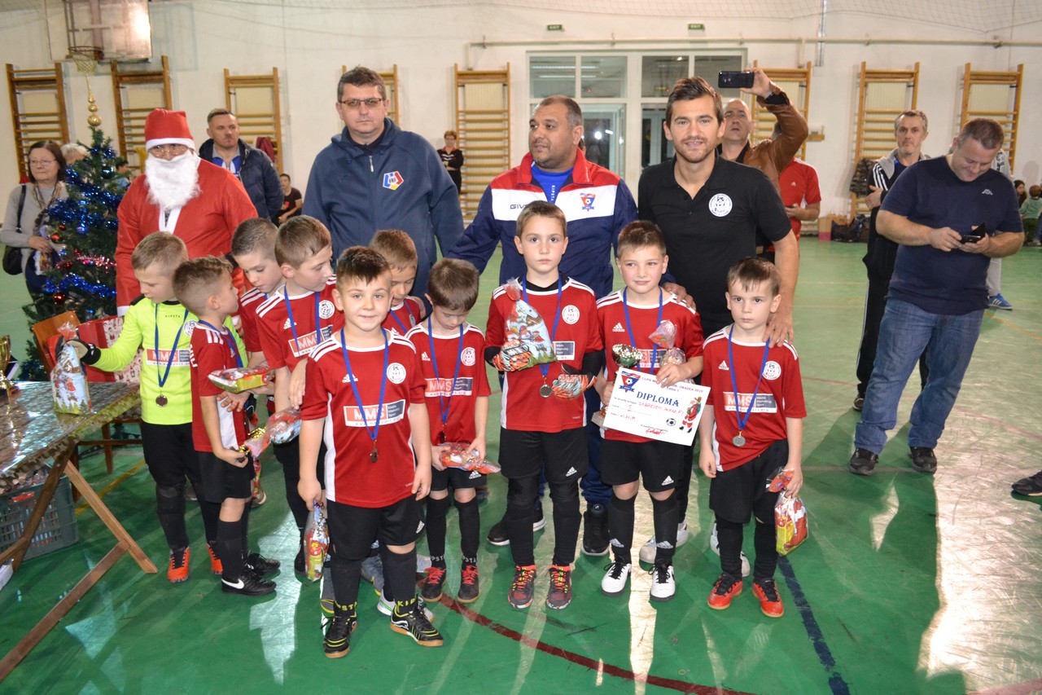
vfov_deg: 47.9
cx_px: 521
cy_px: 348
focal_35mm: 27
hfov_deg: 67.4
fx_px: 781
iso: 2200
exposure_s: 1/60
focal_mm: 18
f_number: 3.5
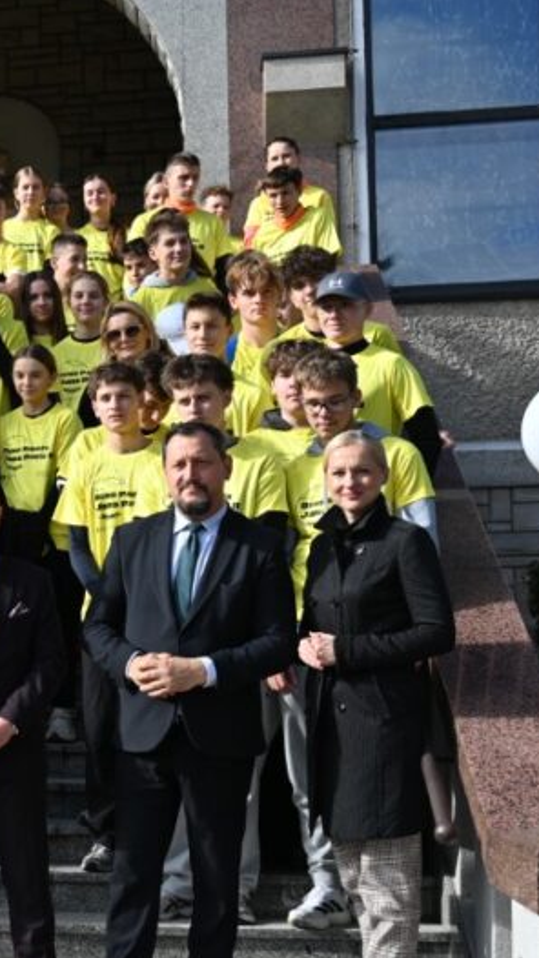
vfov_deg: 28.2
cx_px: -302
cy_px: 568
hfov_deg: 14.8
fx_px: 1905
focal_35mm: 75
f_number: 6.3
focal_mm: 39
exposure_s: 1/320
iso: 100
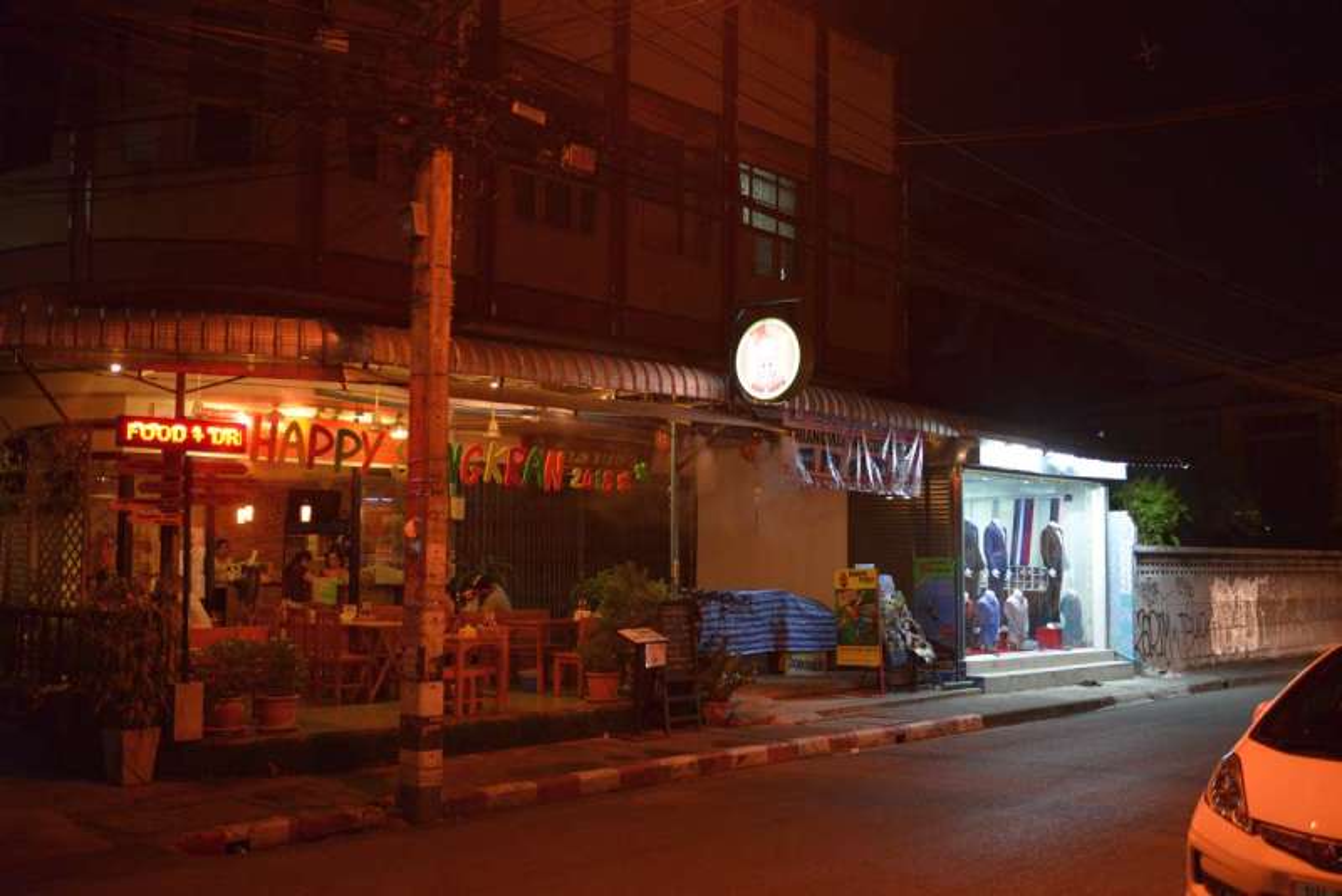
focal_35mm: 38
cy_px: 448
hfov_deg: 50.7
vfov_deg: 35.1
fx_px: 1417
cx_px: 671
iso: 2500
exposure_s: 1/40
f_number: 2.8
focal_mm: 38
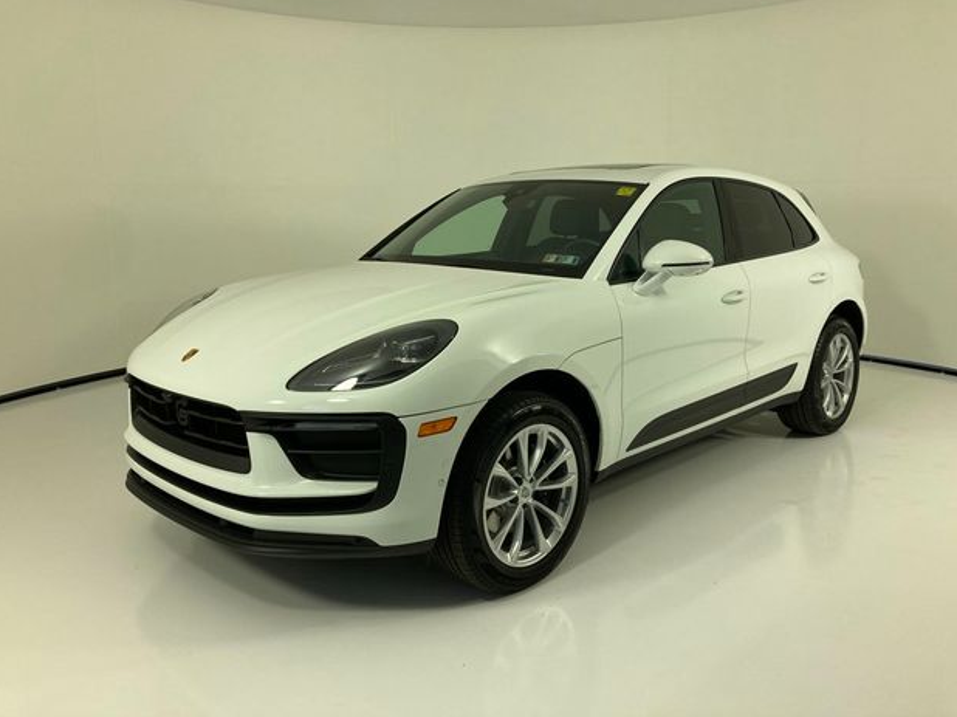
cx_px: 488
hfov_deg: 61.7
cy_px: 347
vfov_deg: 48.2
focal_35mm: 29
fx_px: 801
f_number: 1.8
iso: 20
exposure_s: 1/419
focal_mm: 3.99
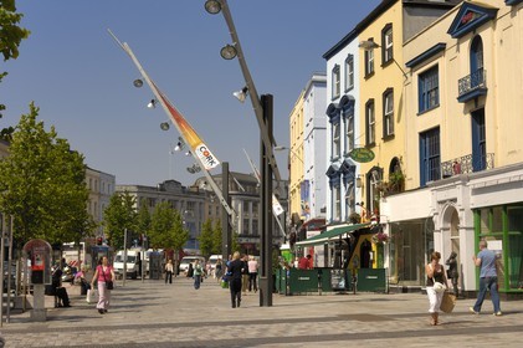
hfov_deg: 33.4
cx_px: 262
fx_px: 871
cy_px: 174
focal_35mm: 60
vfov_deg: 22.6
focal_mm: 40
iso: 100
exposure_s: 1/160
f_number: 11
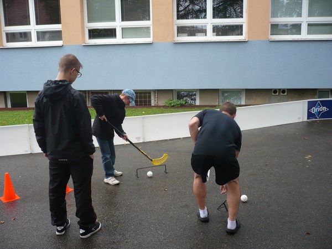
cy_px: 124
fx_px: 336
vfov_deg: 40.7
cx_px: 166
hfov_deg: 52.6
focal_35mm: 35
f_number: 2.8
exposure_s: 1/160
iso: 100
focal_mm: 5.8
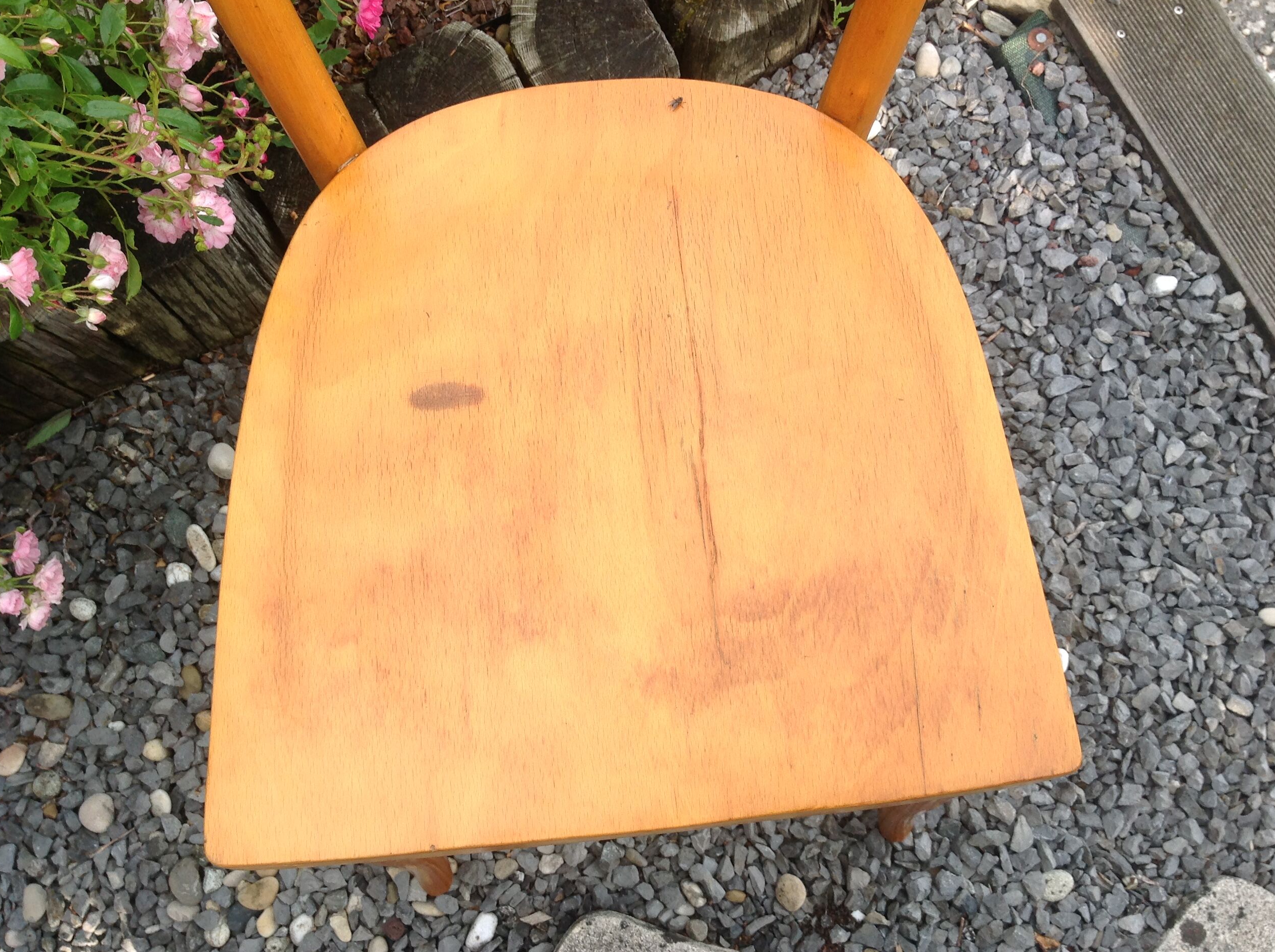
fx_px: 1324
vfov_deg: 39.6
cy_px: 479
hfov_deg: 51.4
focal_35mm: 36
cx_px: 651
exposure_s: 1/219
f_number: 2.4
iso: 50
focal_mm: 4.28
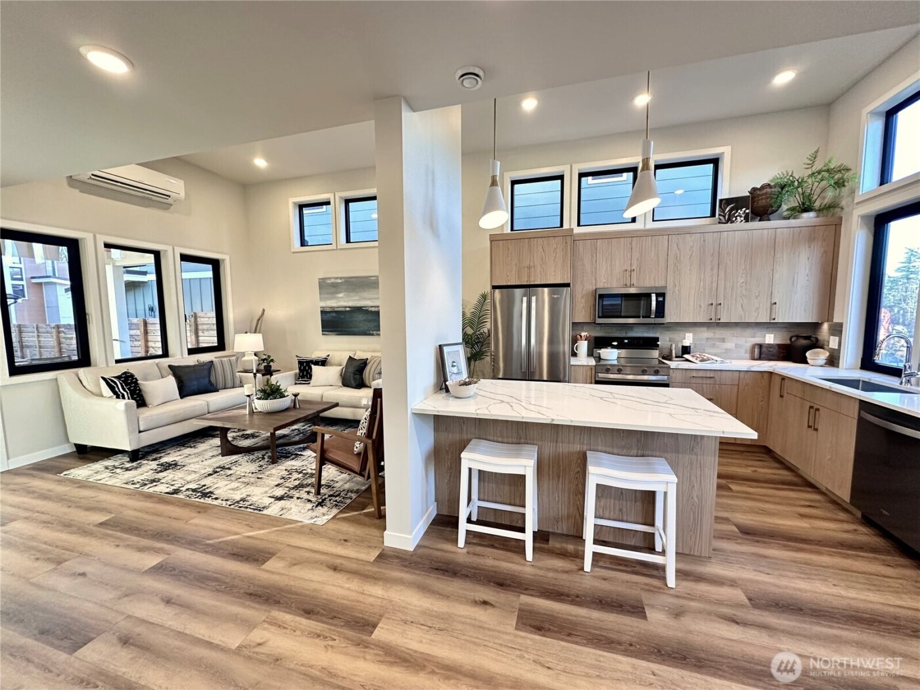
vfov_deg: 85.7
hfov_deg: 102.1
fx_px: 372
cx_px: 460
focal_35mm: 14
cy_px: 345
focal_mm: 2.22
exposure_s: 1/60
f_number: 2.2
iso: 200
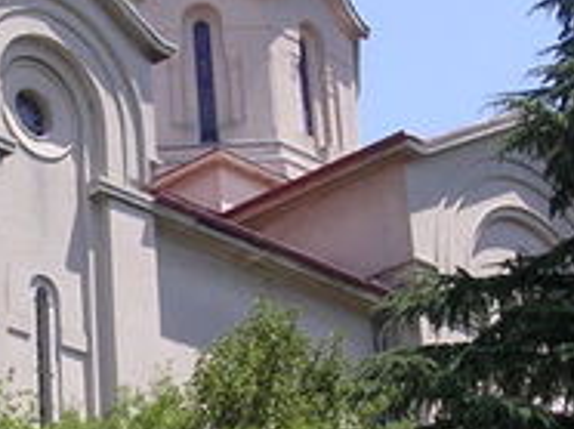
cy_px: 262
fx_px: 2169
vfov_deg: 11.3
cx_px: 12
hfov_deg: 14.8
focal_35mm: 131
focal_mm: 5.8
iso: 100
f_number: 5.6
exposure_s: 1/154
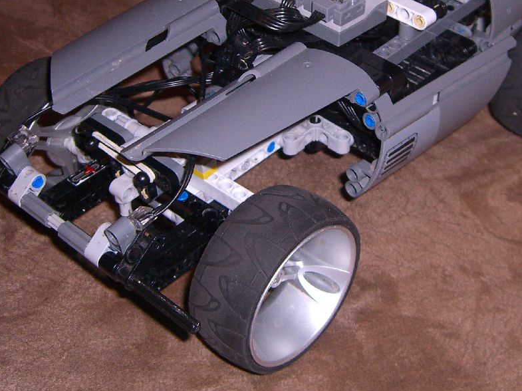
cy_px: 105
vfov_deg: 23.4
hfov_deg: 31.1
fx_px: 935
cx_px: 315
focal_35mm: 62
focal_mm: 7.9
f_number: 2.8
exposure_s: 1/60
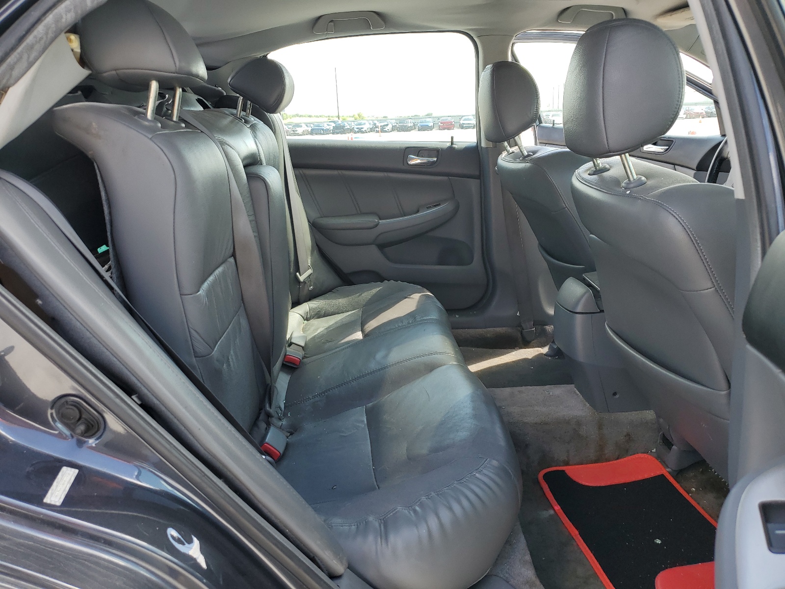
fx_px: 590
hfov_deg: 67.3
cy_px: 294
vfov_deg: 53.1
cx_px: 392
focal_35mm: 26
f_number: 1.5
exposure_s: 1/345
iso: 50
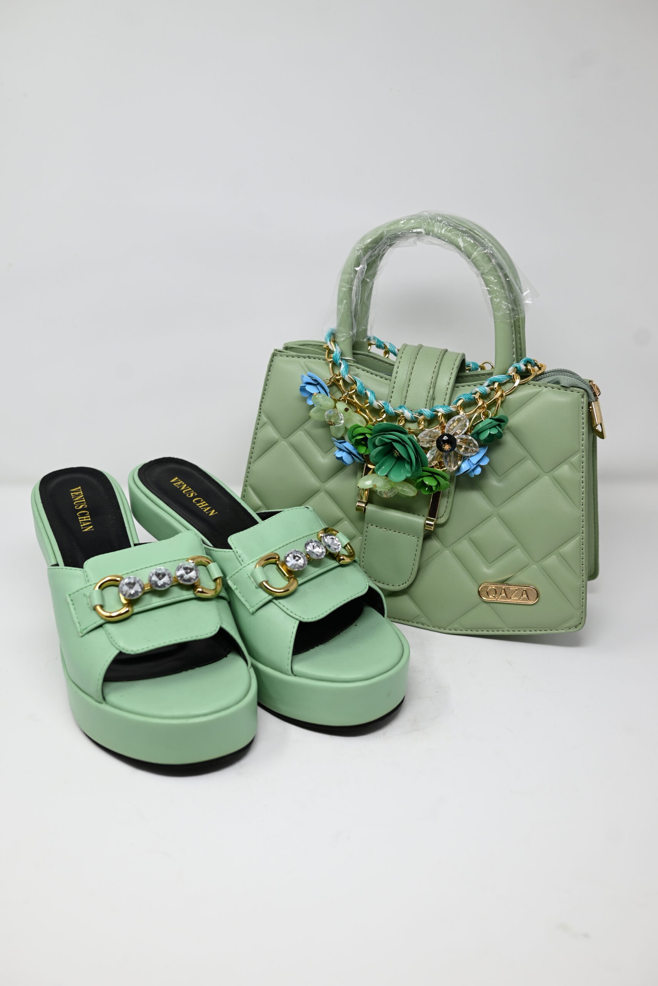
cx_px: 329
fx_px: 1096
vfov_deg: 48.4
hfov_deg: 33.4
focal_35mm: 40
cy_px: 493
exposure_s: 1/250
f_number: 4.5
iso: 400
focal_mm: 40
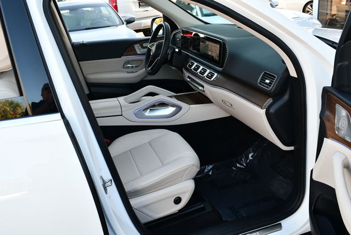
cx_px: 176
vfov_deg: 36.9
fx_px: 351
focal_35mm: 36
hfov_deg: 53.1
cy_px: 118
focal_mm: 18
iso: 400
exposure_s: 1/250
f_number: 4.5
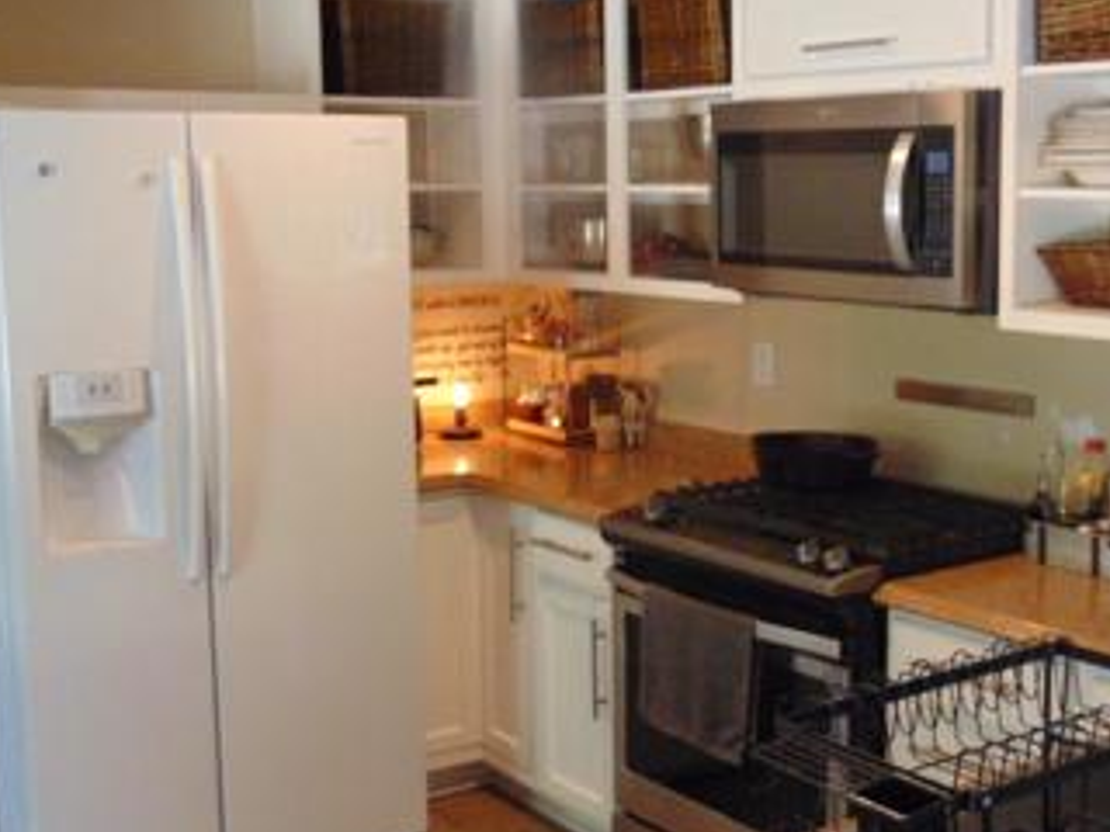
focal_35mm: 50
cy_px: 426
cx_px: 676
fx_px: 1603
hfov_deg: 38.0
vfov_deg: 29.1
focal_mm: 4.5
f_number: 3
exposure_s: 1/30
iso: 250
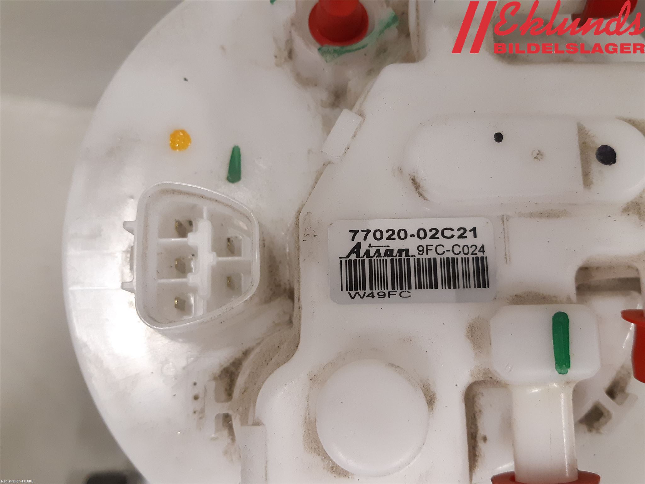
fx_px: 484
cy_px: 242
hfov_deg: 67.3
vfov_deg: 53.1
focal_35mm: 26
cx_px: 322
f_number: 1.7
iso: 250
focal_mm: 3.93
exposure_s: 1/50
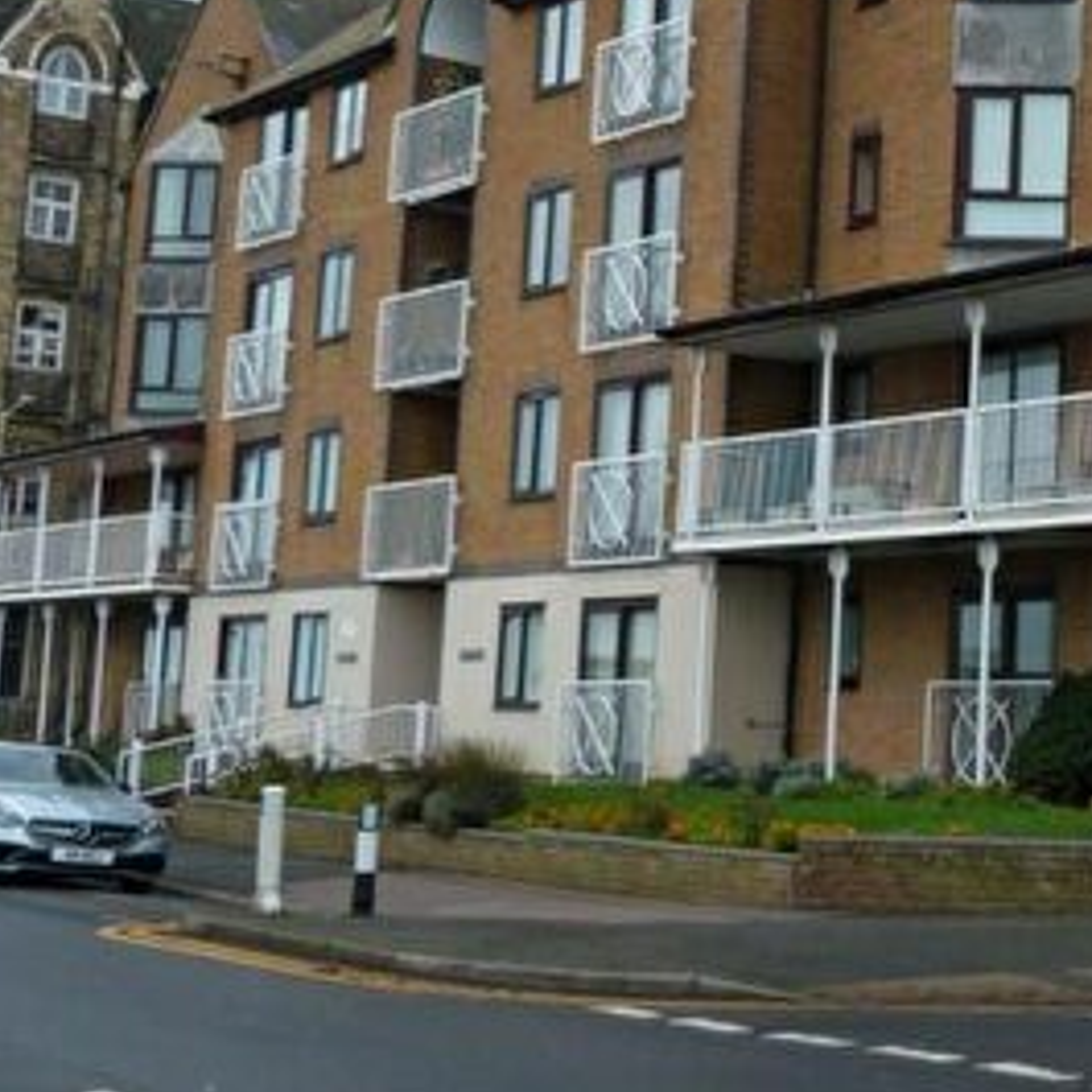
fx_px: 2498
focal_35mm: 70
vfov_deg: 24.5
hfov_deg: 22.4
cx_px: 1372
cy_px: 361
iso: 80
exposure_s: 1/60
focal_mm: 5.4
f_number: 3
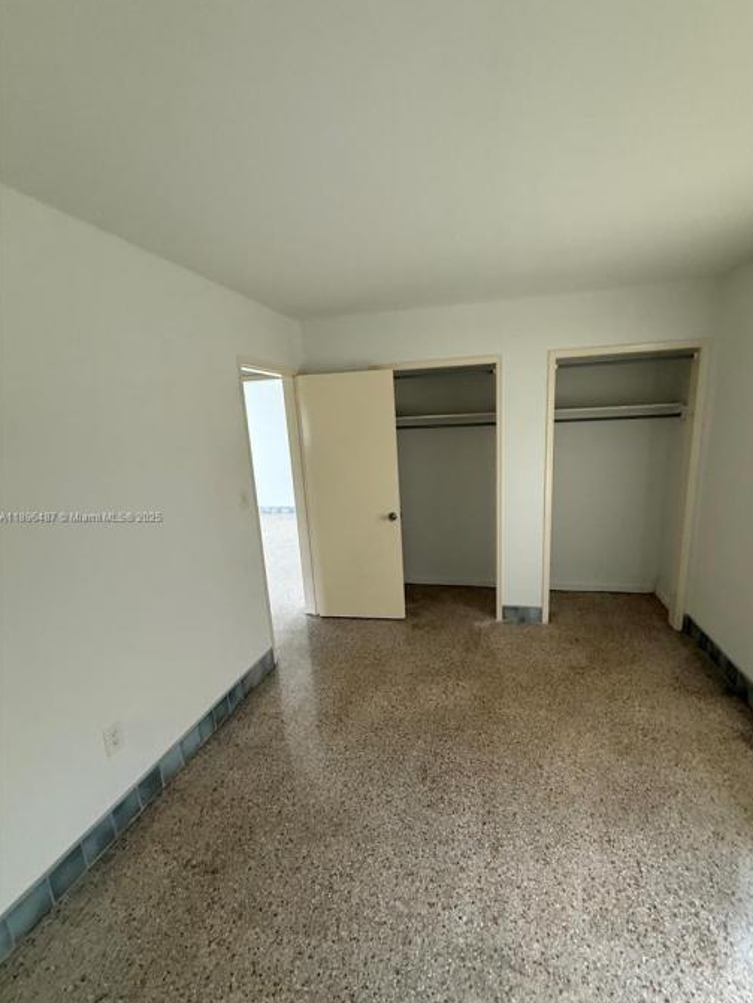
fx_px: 435
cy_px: 518
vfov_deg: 98.1
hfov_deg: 81.6
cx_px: 400
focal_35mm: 15
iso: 500
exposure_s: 1/60
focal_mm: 2.22
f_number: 2.2
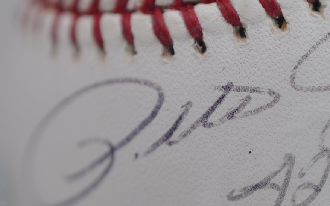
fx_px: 1070
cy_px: 133
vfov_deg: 11.0
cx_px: 273
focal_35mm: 119
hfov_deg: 17.4
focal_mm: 40
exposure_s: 1/50
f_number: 3.5
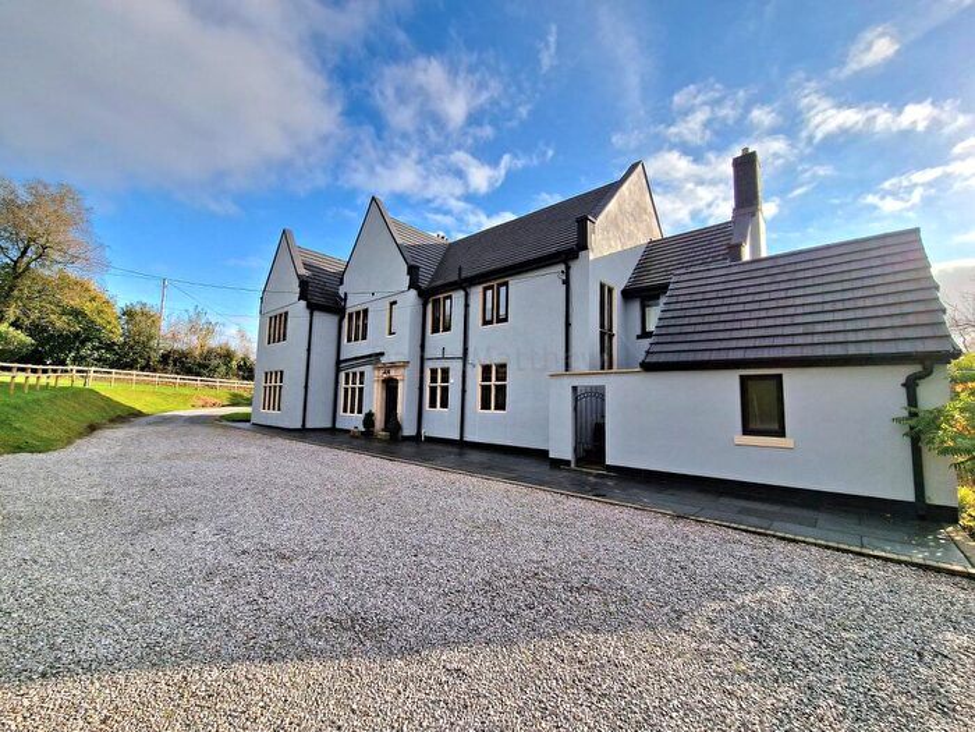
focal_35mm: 13
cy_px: 366
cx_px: 488
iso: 50
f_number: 2.2
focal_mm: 2.2
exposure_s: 1/3333
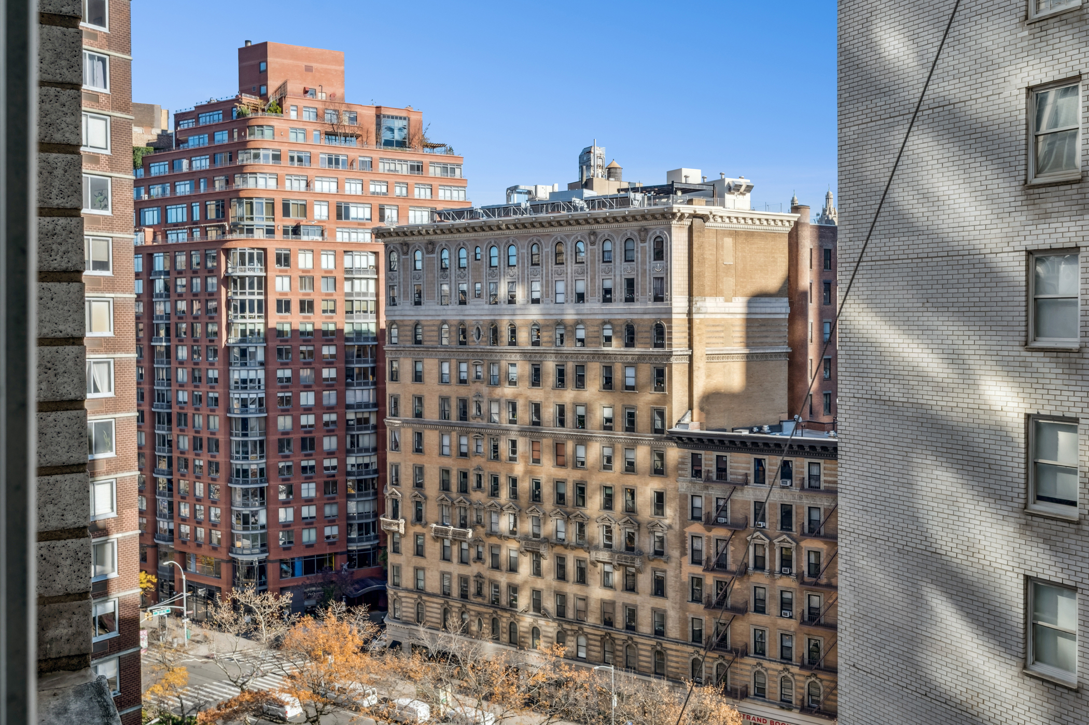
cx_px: 544
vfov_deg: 43.5
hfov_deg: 62.0
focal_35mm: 30
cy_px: 362
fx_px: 907
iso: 250
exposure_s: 1/160
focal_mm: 30
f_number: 11
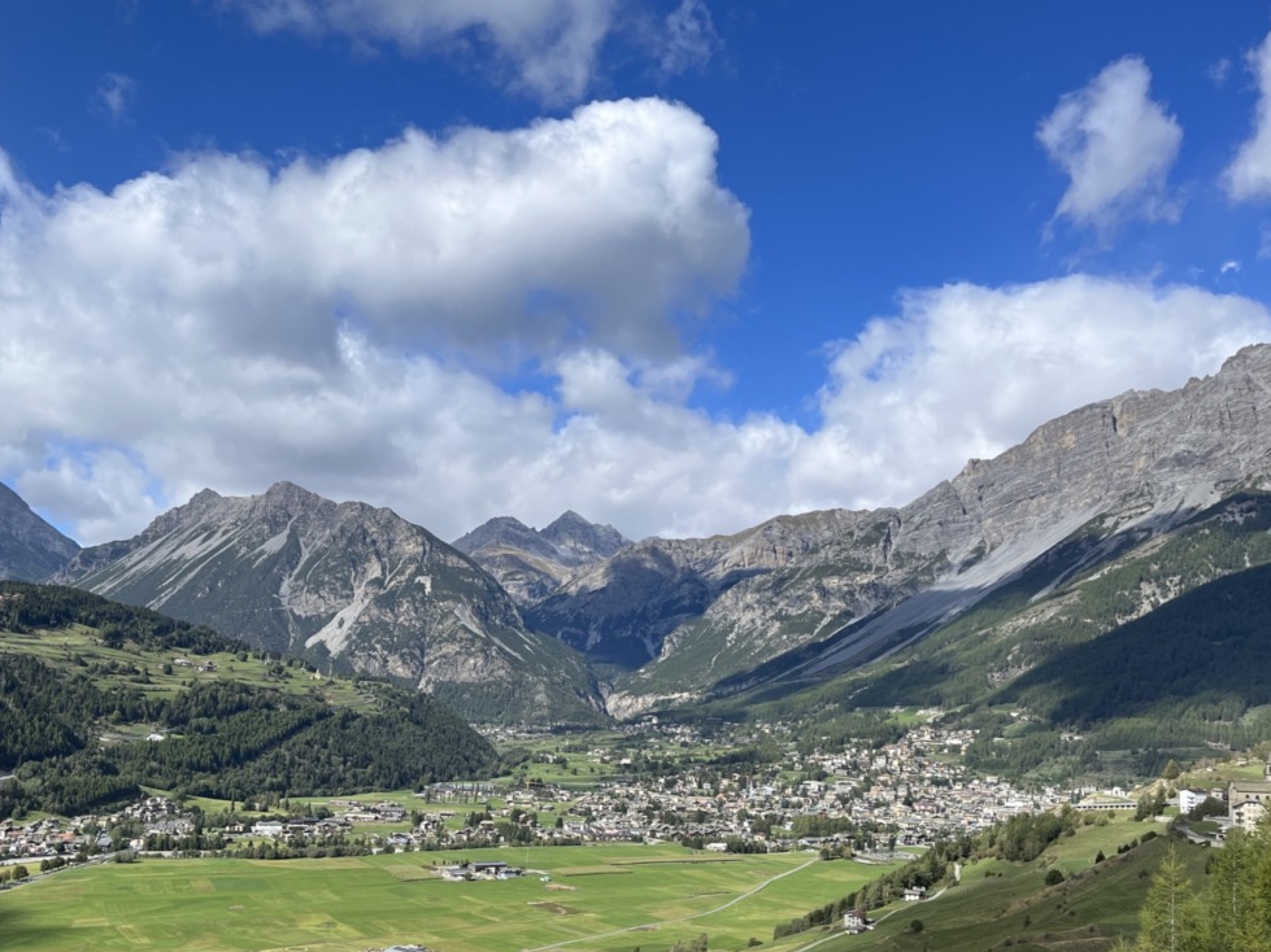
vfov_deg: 41.6
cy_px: 563
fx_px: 1248
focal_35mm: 34
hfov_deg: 53.3
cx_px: 463
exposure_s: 1/5319
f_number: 1.6
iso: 50
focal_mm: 5.1
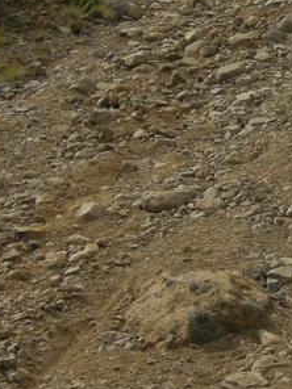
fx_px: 1361
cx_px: 362
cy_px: 110
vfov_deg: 16.2
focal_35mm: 121
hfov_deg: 12.0
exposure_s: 1/302
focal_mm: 7.5
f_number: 6.8
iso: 100
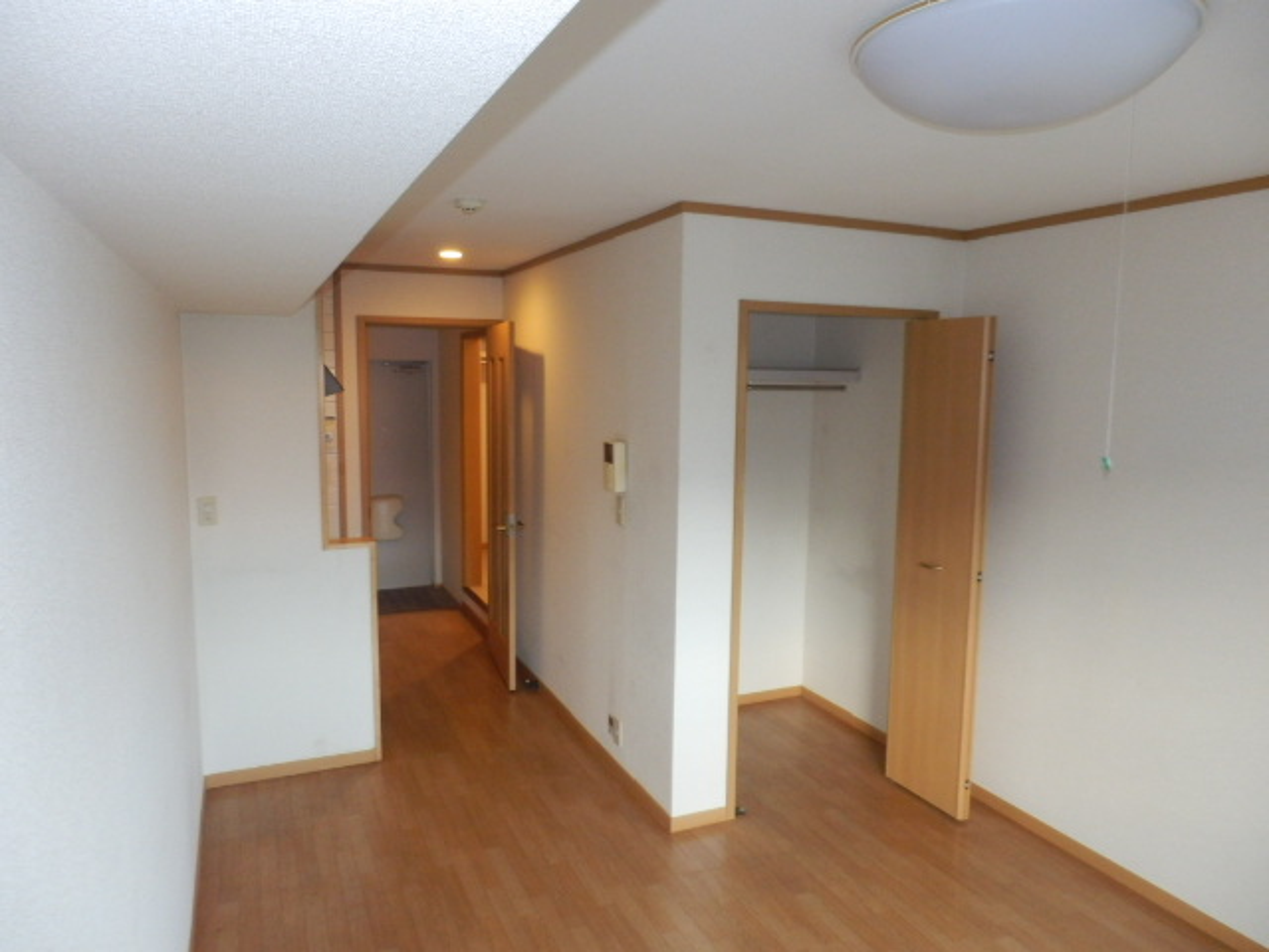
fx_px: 880
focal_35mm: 24
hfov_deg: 71.6
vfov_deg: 56.8
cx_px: 634
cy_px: 476
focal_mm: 4.2
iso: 400
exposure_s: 1/30
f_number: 3
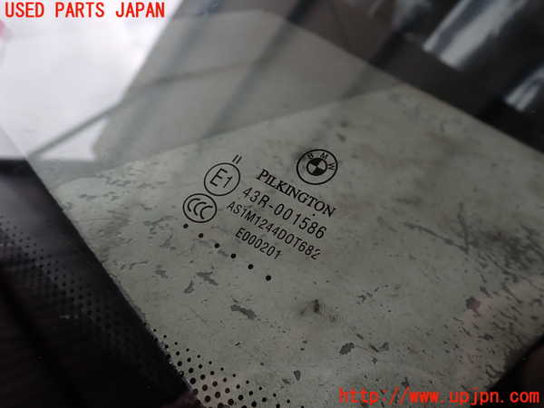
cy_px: 204
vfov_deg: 46.8
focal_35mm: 30
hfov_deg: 60.0
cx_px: 272
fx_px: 471
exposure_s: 1/320
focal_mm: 5.4
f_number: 3.2
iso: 100
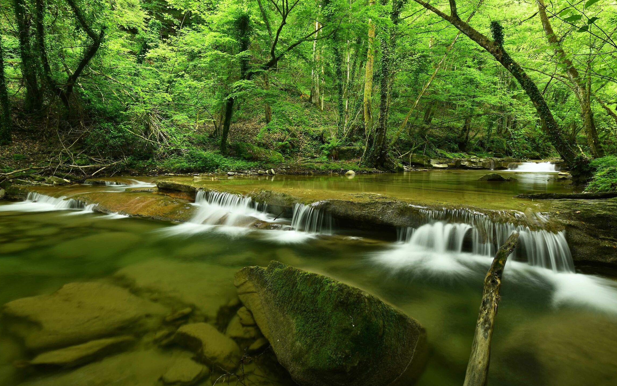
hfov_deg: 94.3
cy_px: 203
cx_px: 314
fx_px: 286
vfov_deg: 68.0
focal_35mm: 17
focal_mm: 16
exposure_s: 2.5
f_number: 11
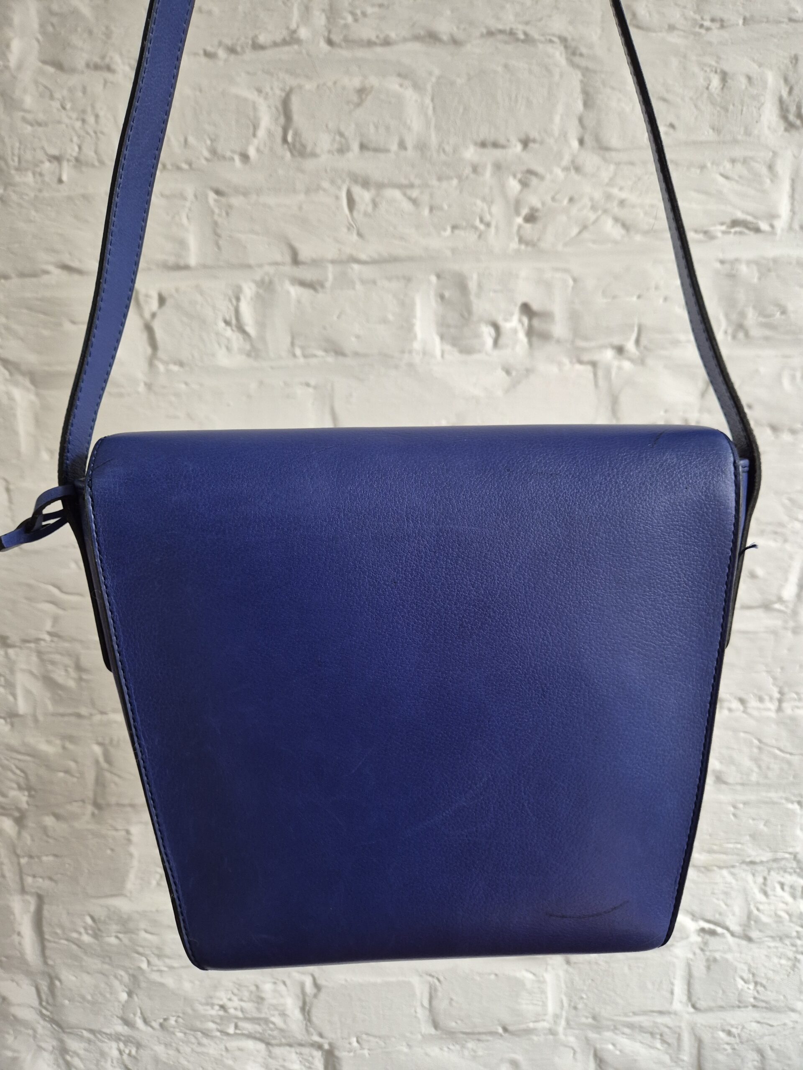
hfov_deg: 58.9
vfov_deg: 73.9
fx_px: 711
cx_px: 402
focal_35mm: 23
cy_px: 535
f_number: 1.8
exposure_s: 1/100
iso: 250
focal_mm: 5.4
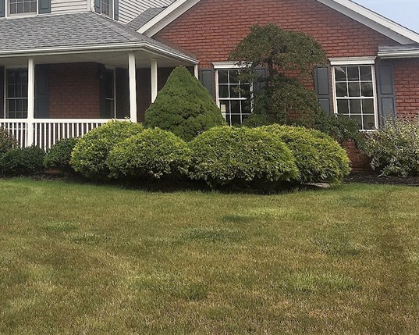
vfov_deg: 27.2
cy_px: 37
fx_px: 669
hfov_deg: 32.7
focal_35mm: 54
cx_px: 27
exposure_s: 1/1350
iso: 25
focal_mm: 4.15
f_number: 2.2
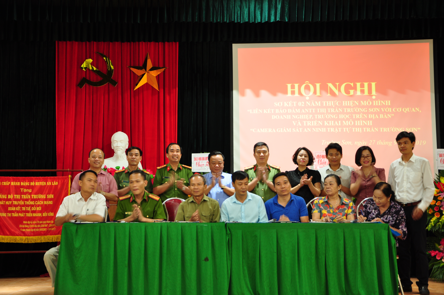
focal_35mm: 57
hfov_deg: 35.1
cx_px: 222
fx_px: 702
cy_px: 148
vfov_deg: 23.7
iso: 250
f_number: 4.5
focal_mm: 38
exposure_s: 1/8
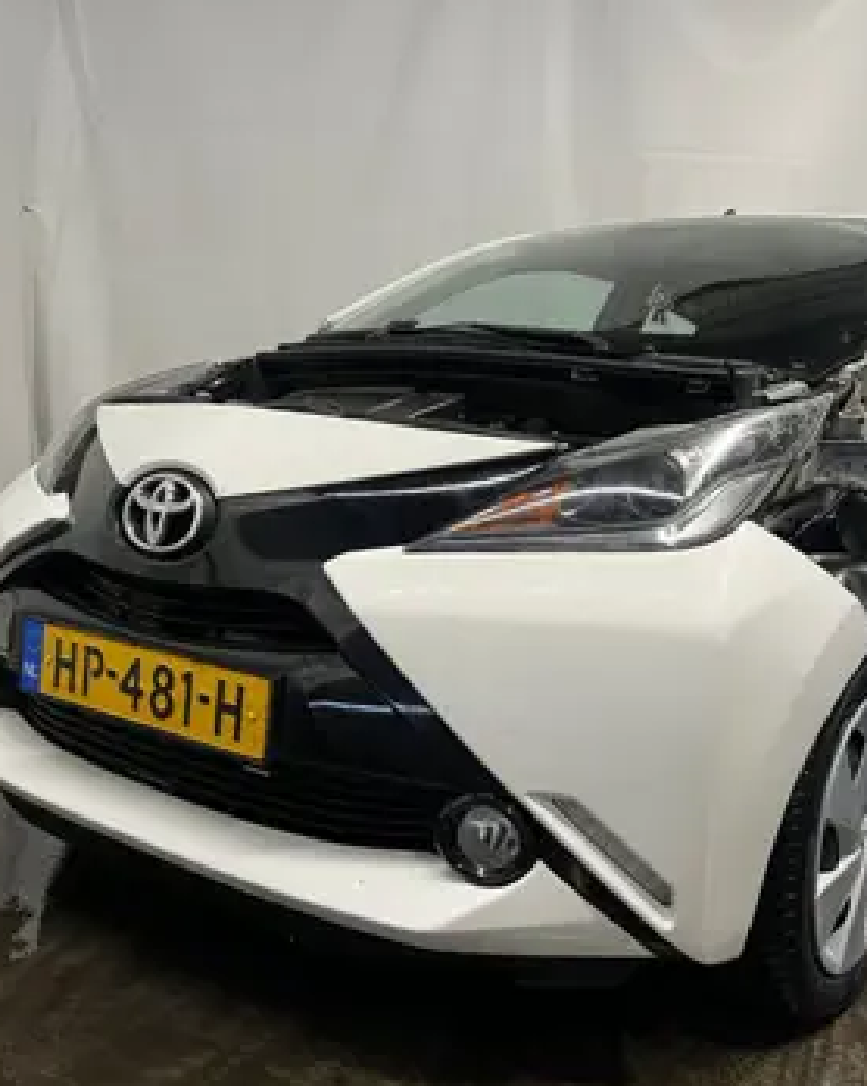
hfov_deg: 41.8
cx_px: 552
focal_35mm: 35
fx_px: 1124
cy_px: 555
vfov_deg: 51.6
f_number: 1.6
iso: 64
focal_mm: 5.1
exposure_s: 1/50
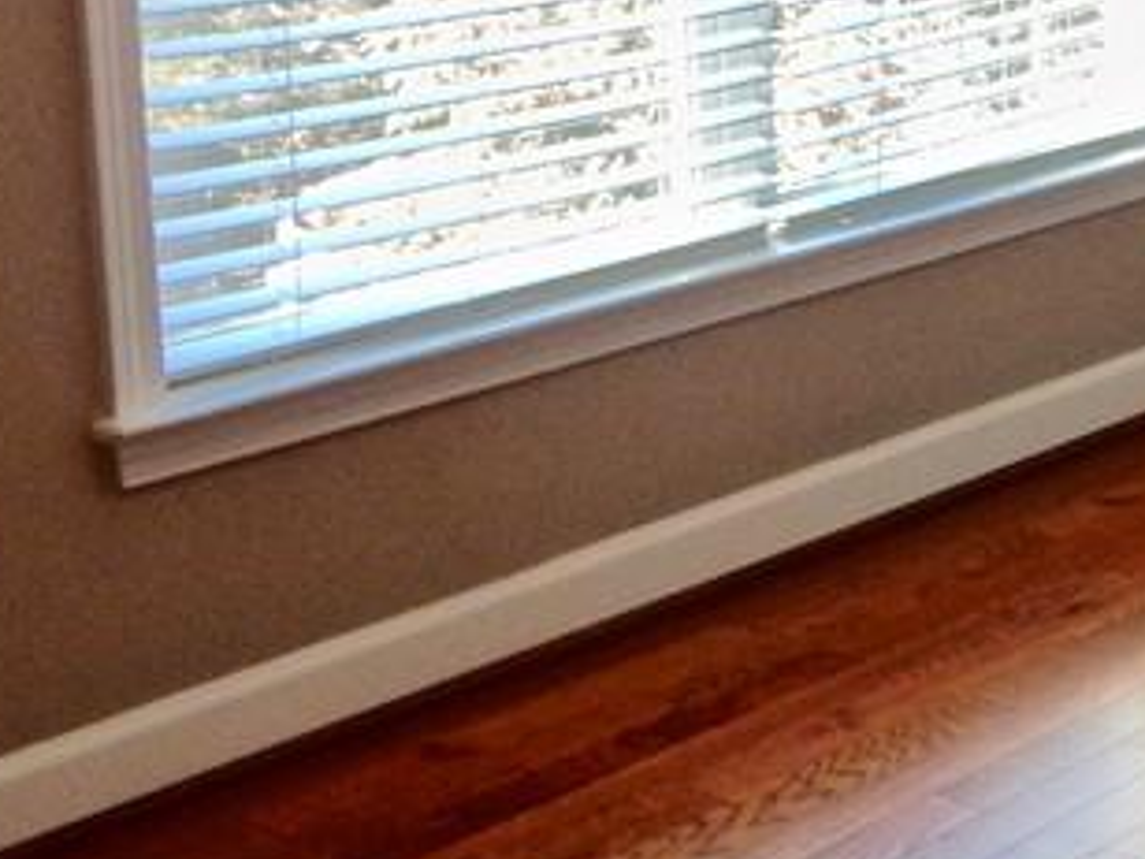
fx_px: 2745
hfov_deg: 19.9
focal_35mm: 83
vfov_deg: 17.3
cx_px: 1788
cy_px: -41
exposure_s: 1/50
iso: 125
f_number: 3.7
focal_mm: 4.5
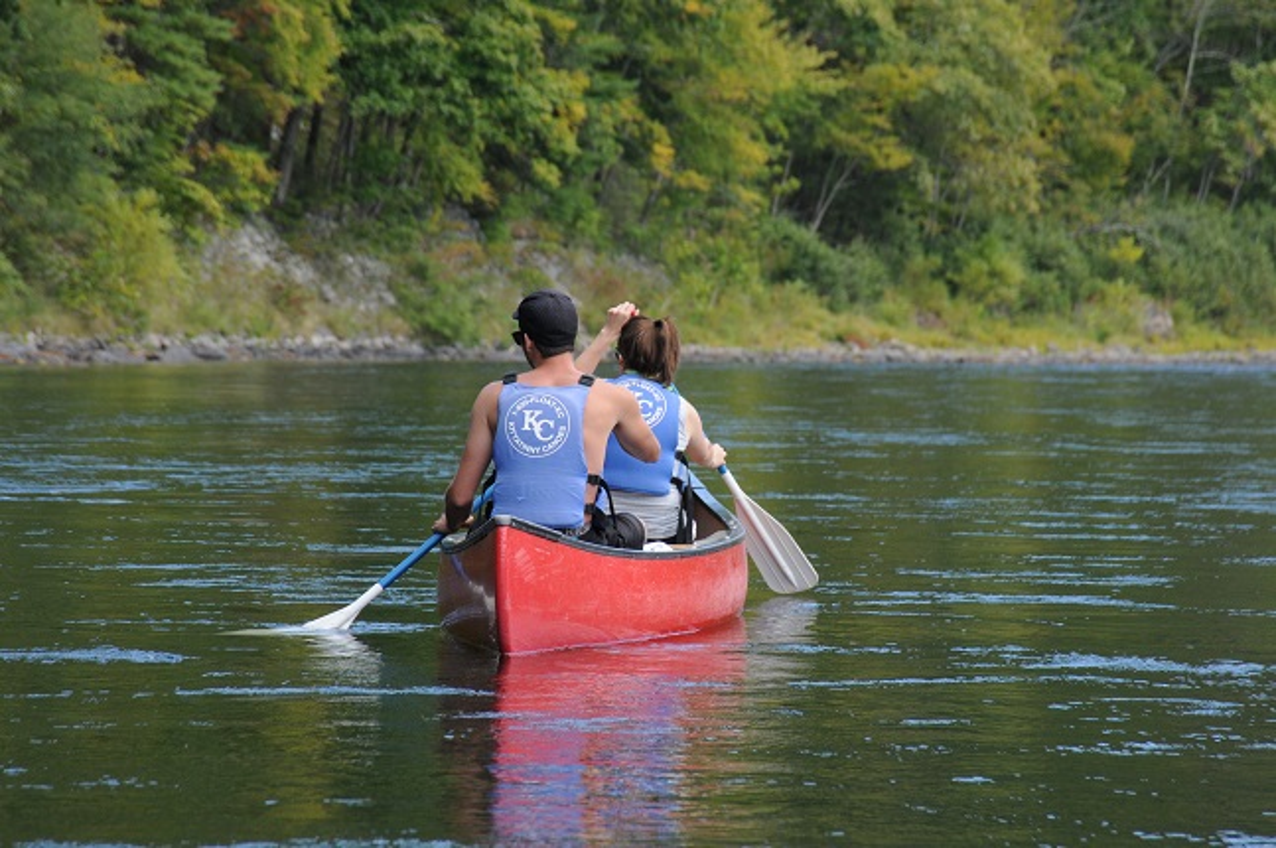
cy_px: 424
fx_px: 6373
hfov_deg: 11.4
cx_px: 638
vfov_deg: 7.6
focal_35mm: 180
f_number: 5.6
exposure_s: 1/320
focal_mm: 120
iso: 400
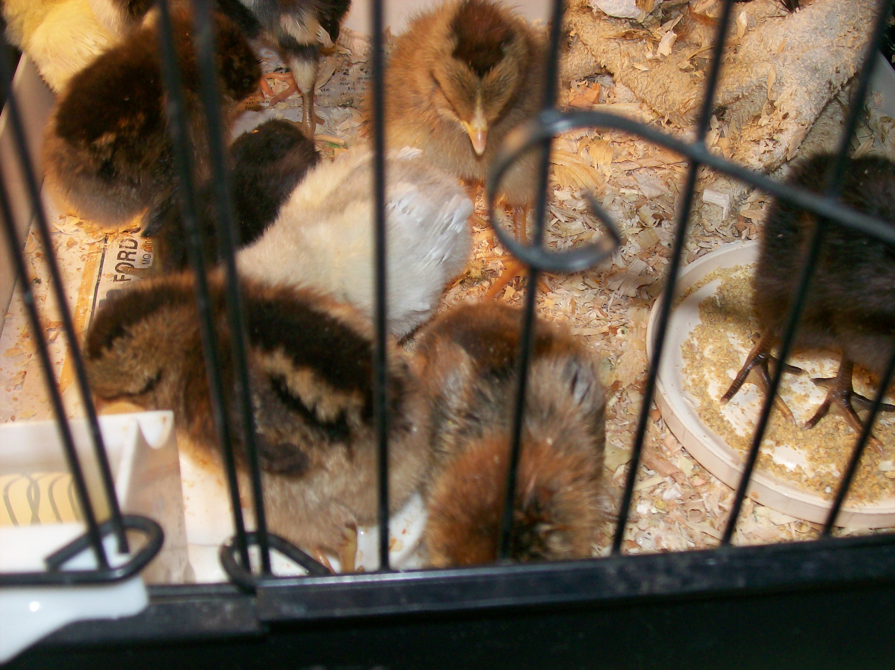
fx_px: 1163
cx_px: 448
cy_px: 335
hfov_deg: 42.1
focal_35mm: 45
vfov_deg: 32.1
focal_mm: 7.6
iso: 80
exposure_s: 1/73.1
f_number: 3
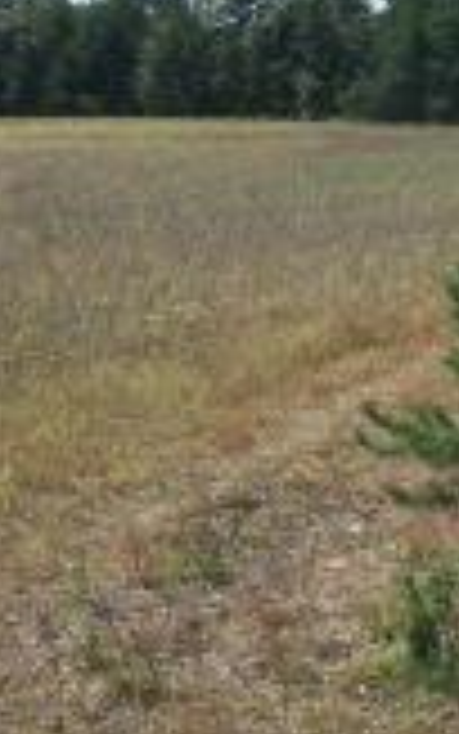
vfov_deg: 24.2
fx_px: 1660
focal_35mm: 83
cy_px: 77
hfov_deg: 15.1
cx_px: 576
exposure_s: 1/400
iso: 80
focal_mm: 5.7
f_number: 5.5
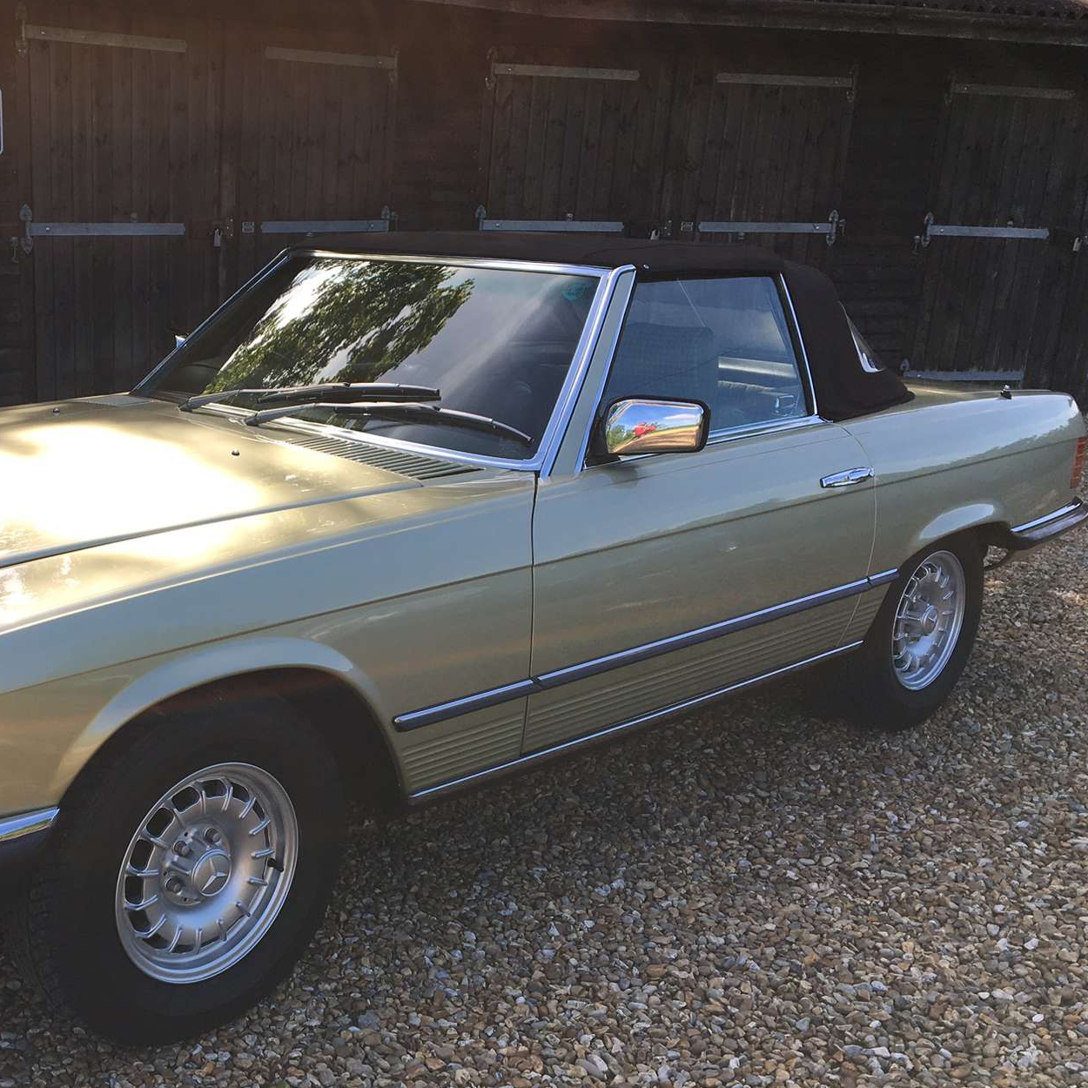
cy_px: 589
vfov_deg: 40.9
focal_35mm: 41
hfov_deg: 39.8
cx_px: 276
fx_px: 1458
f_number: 2.2
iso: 25
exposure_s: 1/509
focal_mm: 4.15
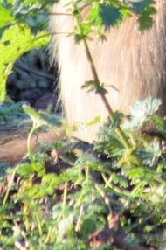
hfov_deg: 0.6
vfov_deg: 0.9
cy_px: -253
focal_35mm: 2266
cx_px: 369
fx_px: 15710
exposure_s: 1/500
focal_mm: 270
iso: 1250
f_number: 5.6
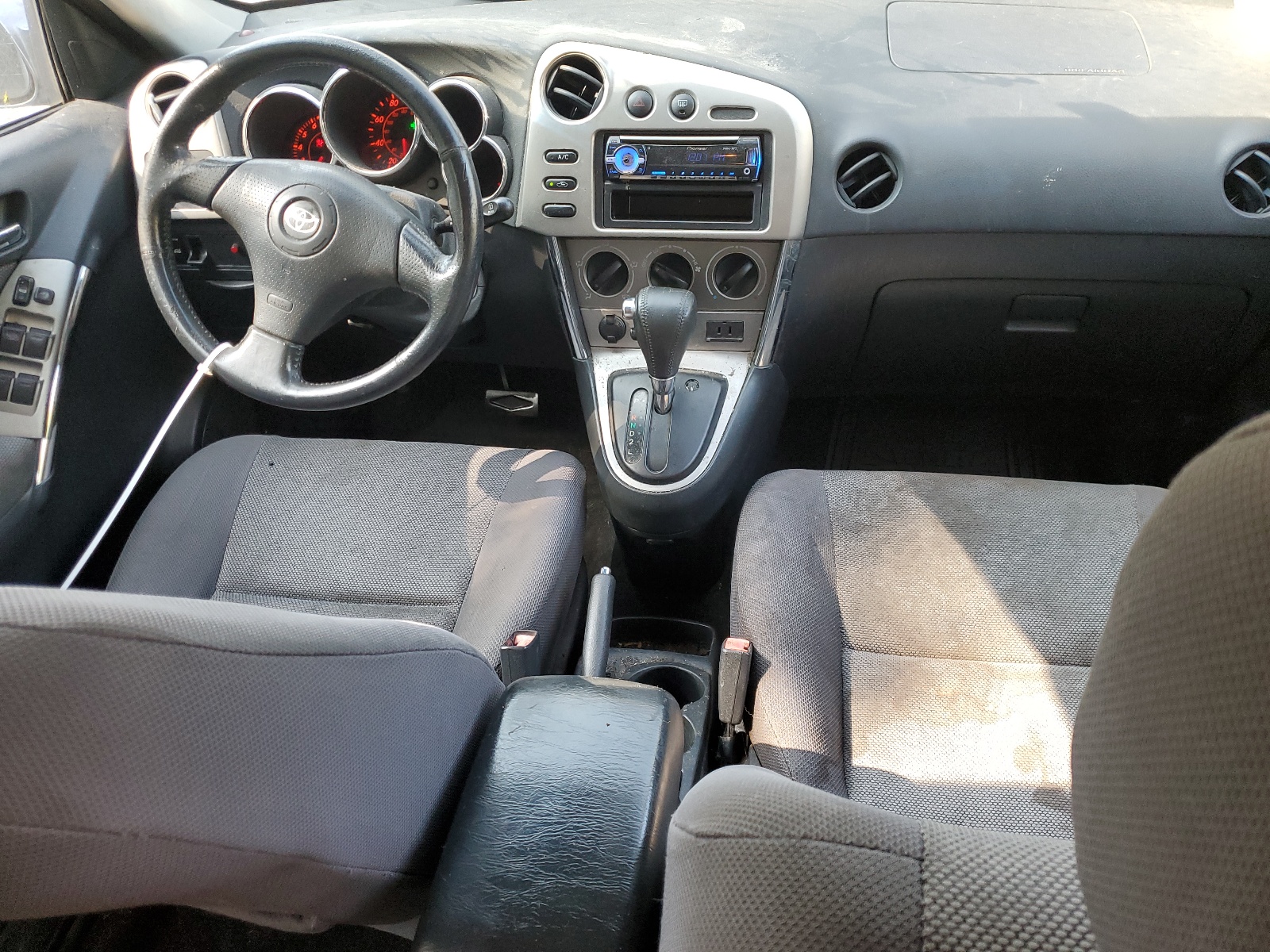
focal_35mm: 26
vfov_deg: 53.1
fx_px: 954
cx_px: 635
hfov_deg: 67.3
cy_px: 476
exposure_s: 1/120
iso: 98
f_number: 1.5
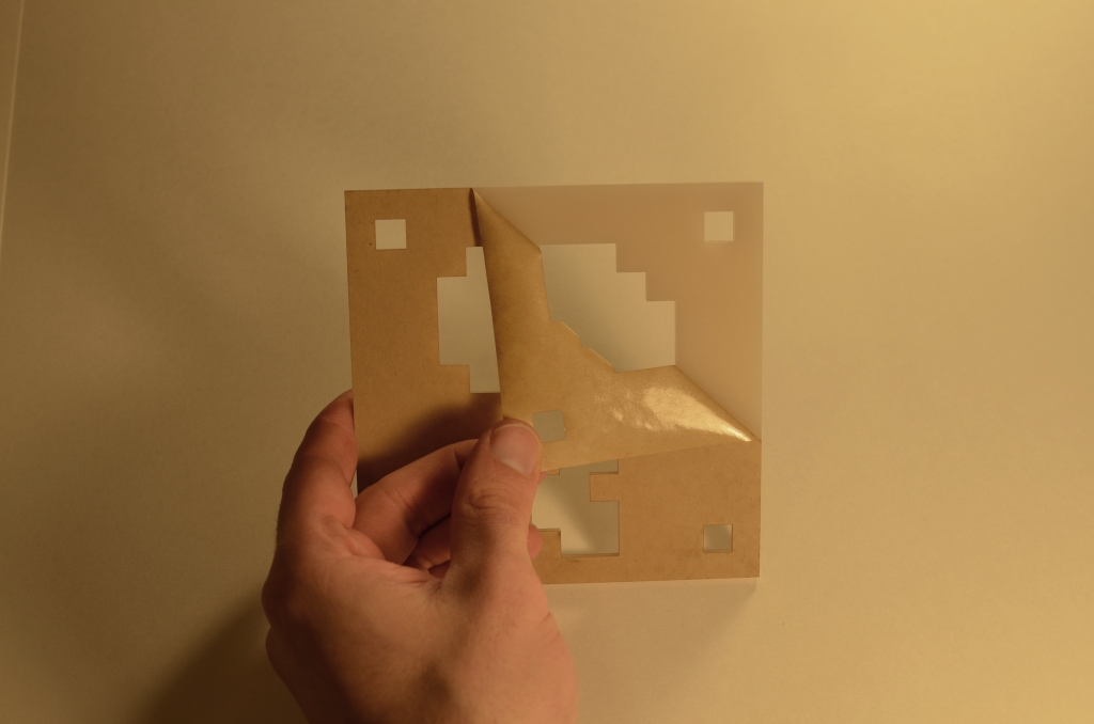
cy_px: 362
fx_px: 1592
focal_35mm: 52
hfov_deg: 37.9
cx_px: 547
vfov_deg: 25.6
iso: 180
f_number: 5.6
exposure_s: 1/60
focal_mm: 35
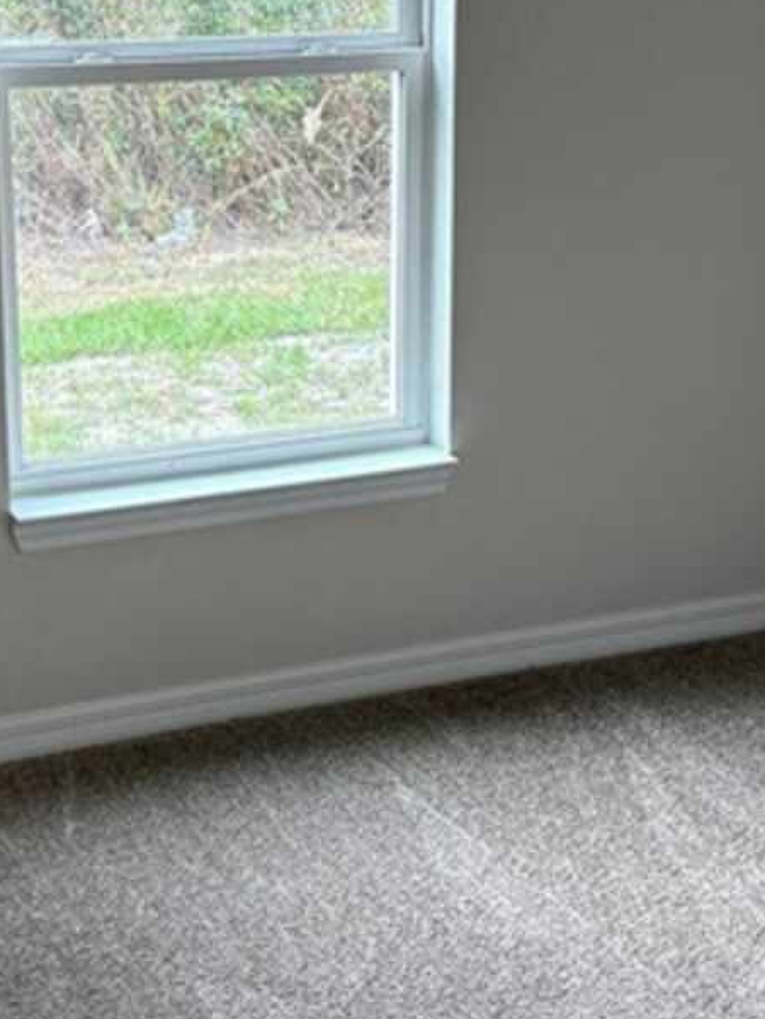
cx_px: 321
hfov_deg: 19.9
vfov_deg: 26.2
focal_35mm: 74
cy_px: 371
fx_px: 2178
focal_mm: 5.96
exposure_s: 1/163
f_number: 1.6
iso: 80
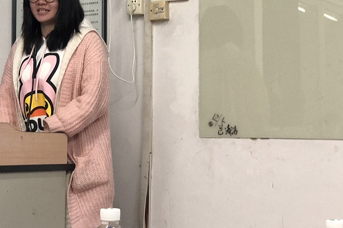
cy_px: 59
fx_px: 933
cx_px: 114
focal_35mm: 98
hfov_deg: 20.7
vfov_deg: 13.9
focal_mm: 6
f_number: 2.4
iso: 160
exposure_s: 1/20
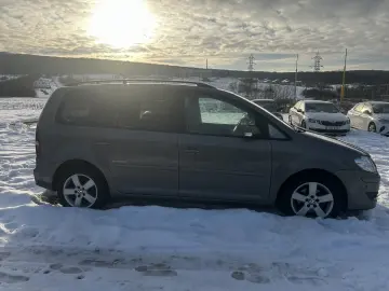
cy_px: 146
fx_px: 292
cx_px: 194
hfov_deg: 67.3
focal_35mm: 26
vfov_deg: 53.1
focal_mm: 5.7
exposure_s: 1/4444
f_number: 1.5
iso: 50
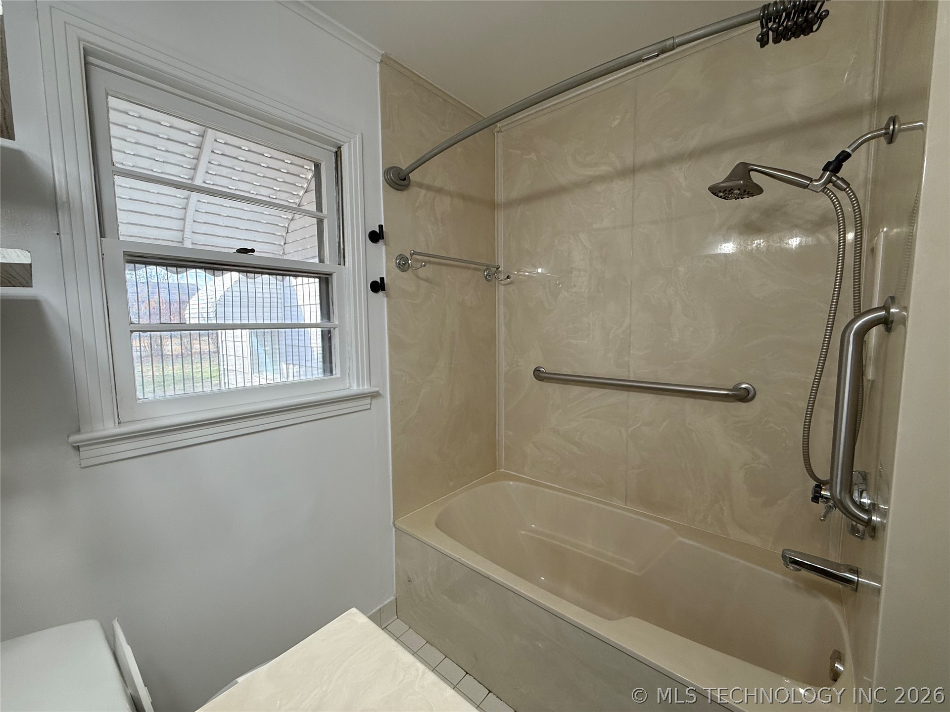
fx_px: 384
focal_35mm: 14
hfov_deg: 102.1
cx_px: 475
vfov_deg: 85.7
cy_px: 356
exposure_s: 1/120
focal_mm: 2.22
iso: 160
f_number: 2.2
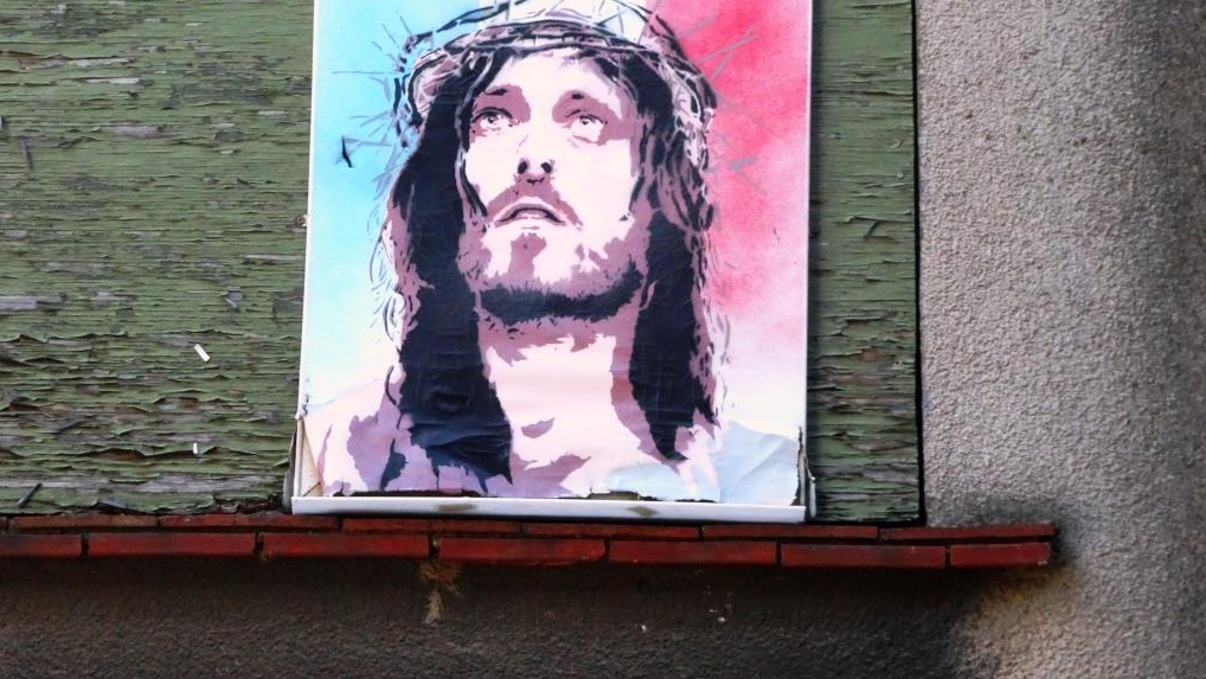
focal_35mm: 240
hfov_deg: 9.0
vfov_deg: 5.1
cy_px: 239
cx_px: 601
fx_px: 7676
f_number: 6.3
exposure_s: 1/250
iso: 500
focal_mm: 37.35
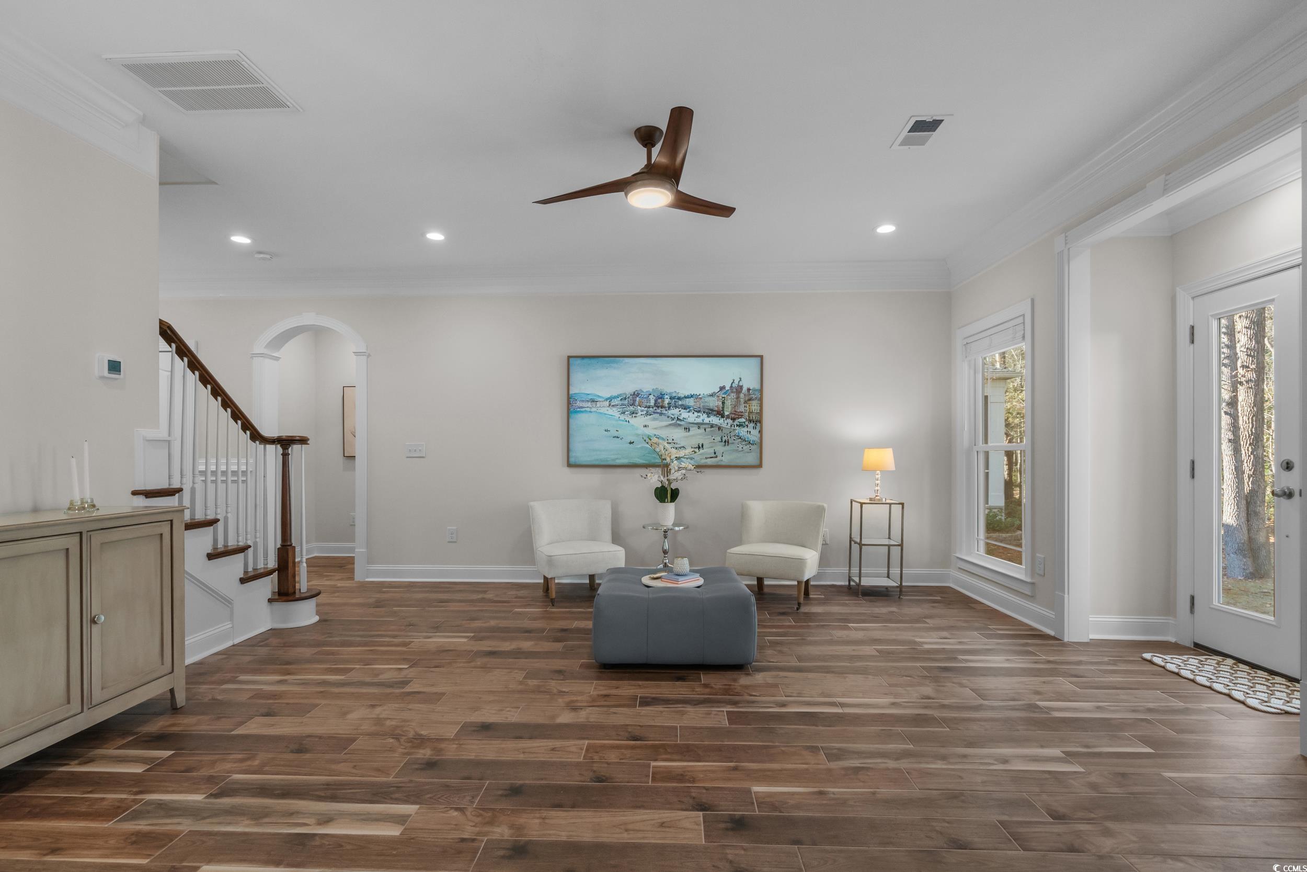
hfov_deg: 96.7
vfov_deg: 73.8
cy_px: 436
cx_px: 654
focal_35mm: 16
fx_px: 581
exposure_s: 1/15
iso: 800
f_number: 8
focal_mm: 16
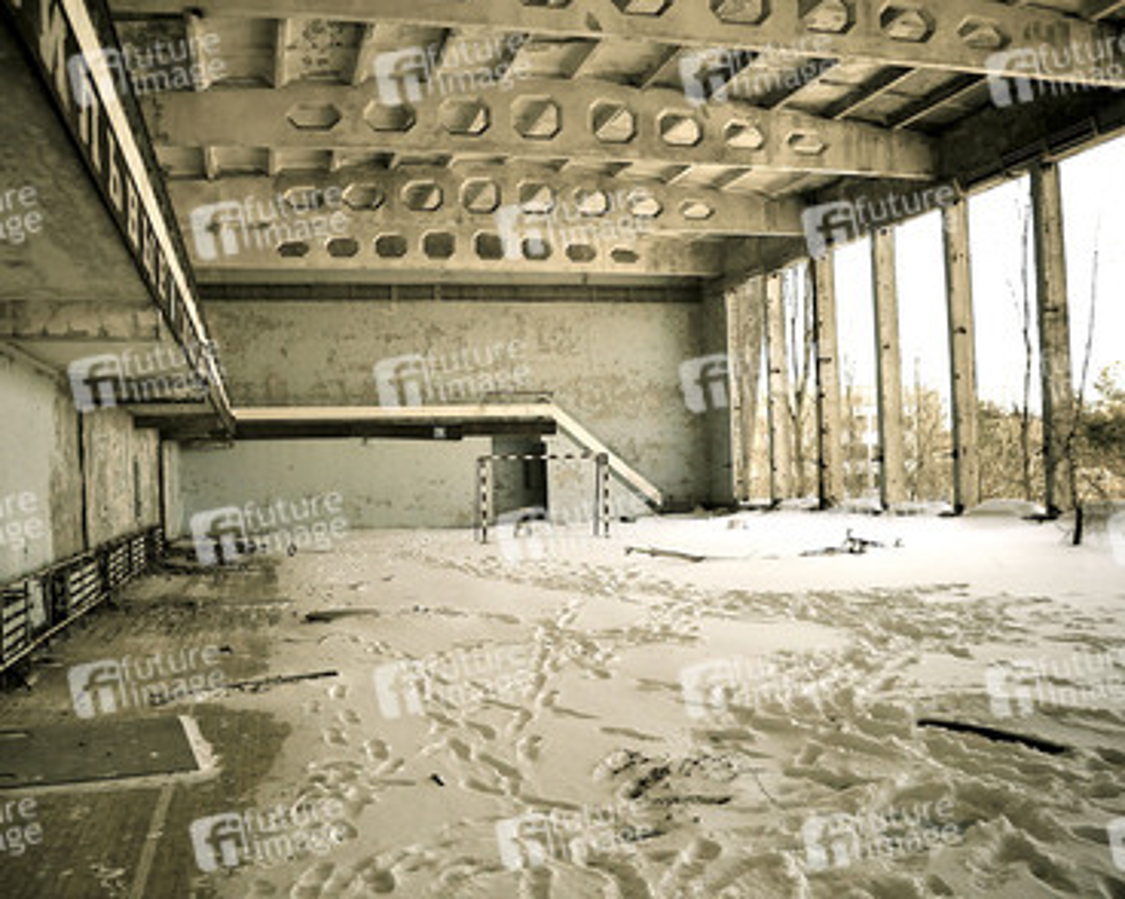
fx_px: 1032
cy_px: 453
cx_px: 492
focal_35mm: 31
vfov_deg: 47.1
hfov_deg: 57.0
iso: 1800
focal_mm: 18
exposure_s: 1/4000
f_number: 3.5
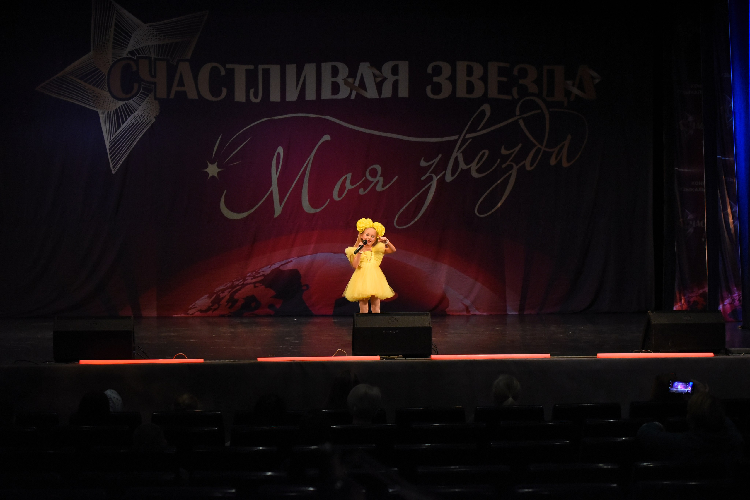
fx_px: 1459
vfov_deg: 19.5
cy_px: 250
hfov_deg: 28.8
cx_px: 375
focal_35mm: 70
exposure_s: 1/640
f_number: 3.5
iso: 5000
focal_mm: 70
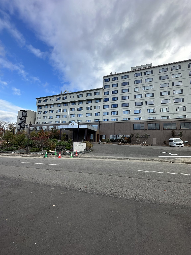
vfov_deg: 102.1
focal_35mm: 14
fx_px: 103
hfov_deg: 85.7
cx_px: 96
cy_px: 128
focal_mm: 2.22
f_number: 2.2
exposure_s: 1/694
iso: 40
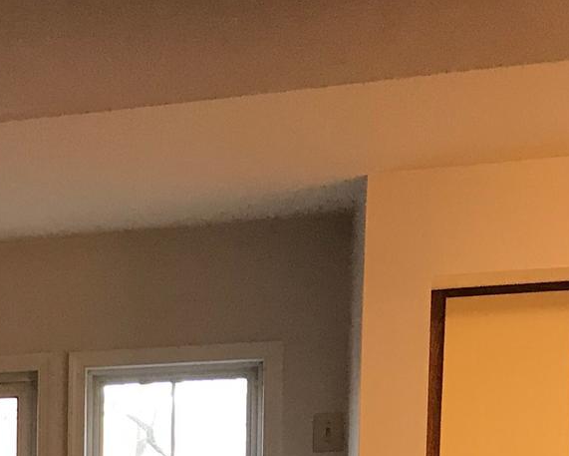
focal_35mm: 98
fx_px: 1651
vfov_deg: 14.6
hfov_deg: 16.8
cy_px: 700
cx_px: -398
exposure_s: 1/30
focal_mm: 3.99
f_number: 1.8
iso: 32
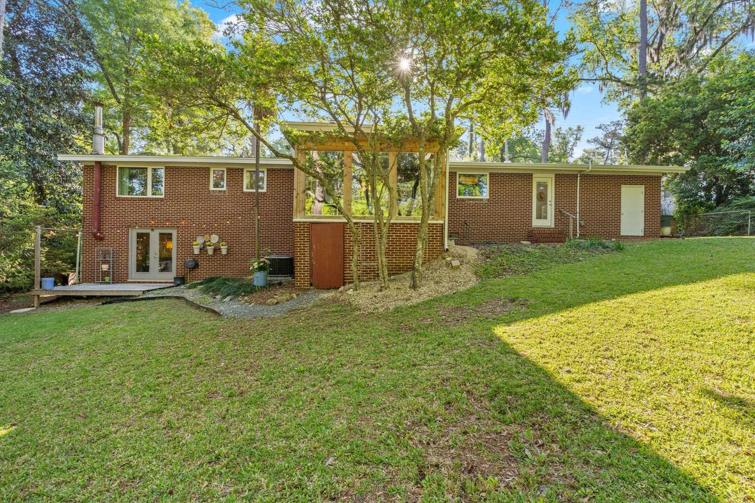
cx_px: 378
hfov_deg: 93.3
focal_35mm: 17
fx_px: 356
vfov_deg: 70.4
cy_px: 252
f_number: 9
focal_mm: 17
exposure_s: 1/1.67
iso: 100
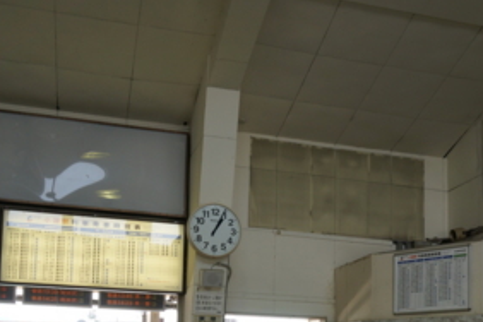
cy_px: 333
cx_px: 283
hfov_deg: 38.8
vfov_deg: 25.0
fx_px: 684
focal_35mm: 51
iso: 100
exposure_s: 1/80
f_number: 4.5
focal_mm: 16
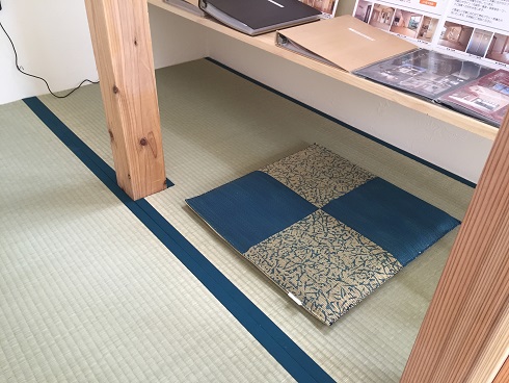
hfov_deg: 61.6
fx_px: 427
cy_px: 192
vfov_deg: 48.3
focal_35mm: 29
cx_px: 254
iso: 100
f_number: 2.2
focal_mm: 4.15
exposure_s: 1/30
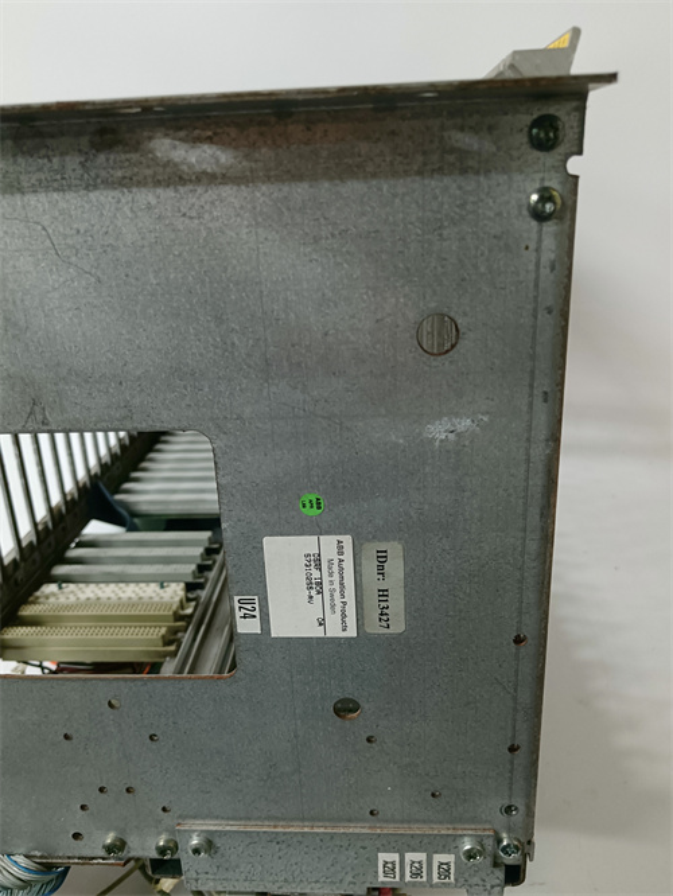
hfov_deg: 51.4
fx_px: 699
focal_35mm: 27
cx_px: 336
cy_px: 448
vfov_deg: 65.3
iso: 829
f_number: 1.9
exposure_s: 1/33.3
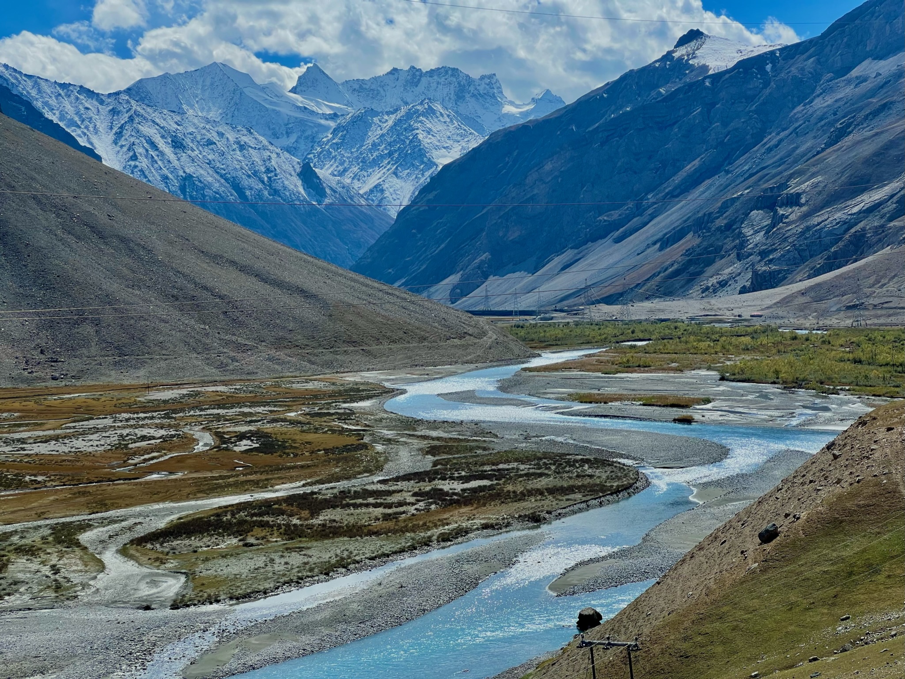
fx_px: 2013
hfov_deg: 25.3
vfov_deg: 19.1
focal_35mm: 77
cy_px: 340
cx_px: 452
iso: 32
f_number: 2.8
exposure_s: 1/1376
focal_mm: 9
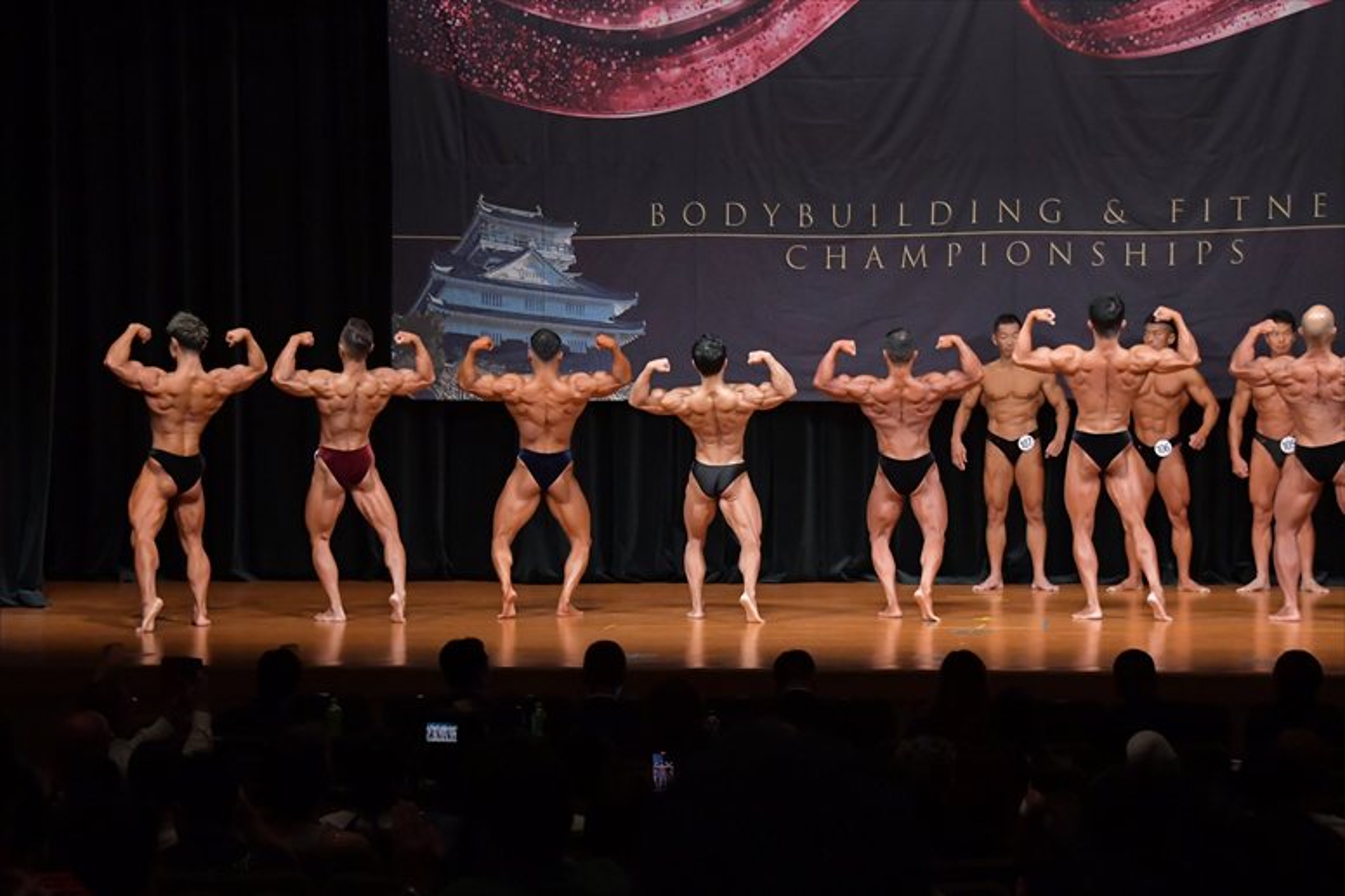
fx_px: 4369
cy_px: 448
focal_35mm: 117
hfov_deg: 17.5
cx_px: 672
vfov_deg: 11.7
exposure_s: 1/400
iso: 5000
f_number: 5.6
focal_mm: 78
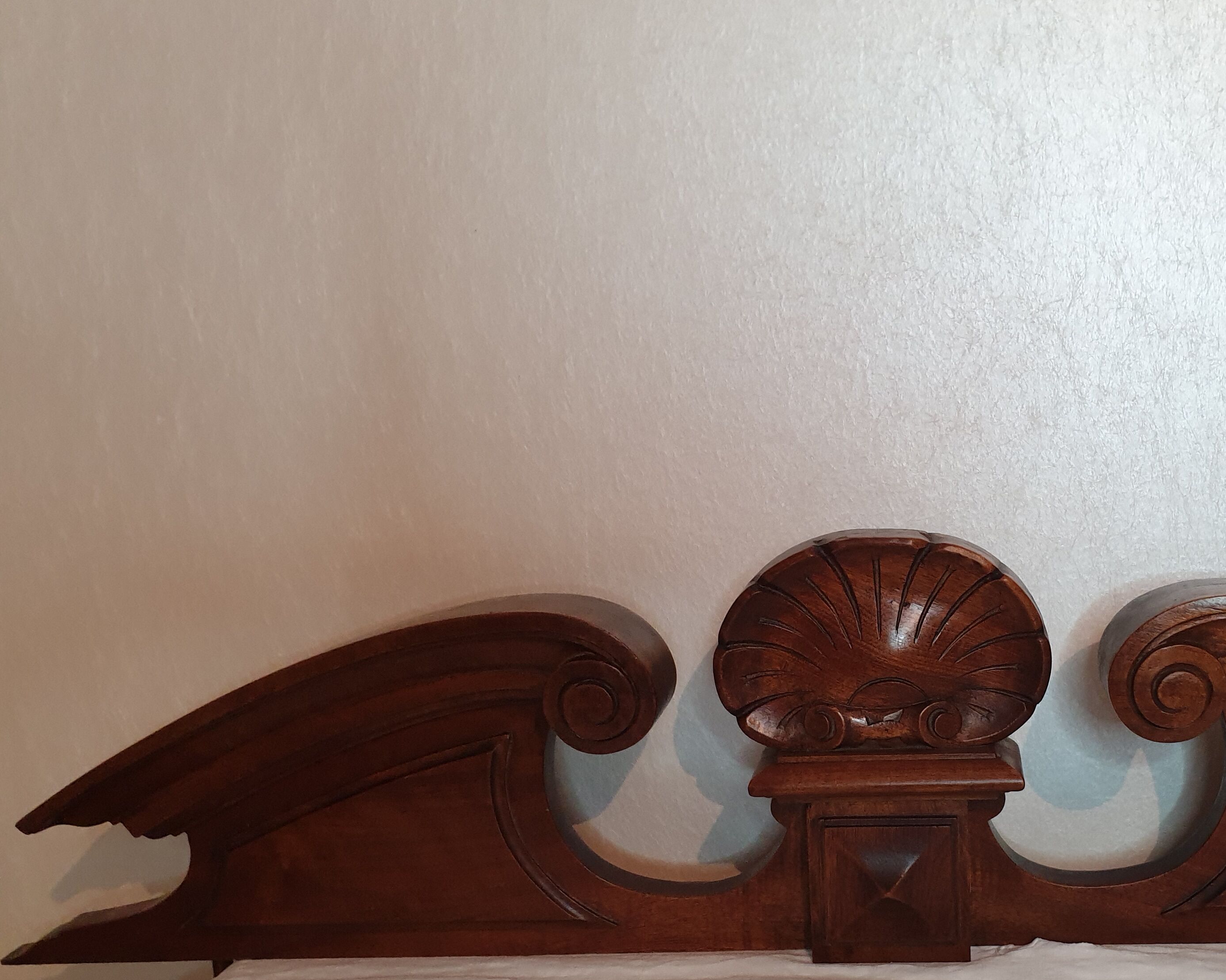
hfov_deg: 47.6
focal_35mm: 37
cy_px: 611
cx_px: 893
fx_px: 1342
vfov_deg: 39.9
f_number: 2.4
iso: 320
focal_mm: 4.3
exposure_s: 1/50
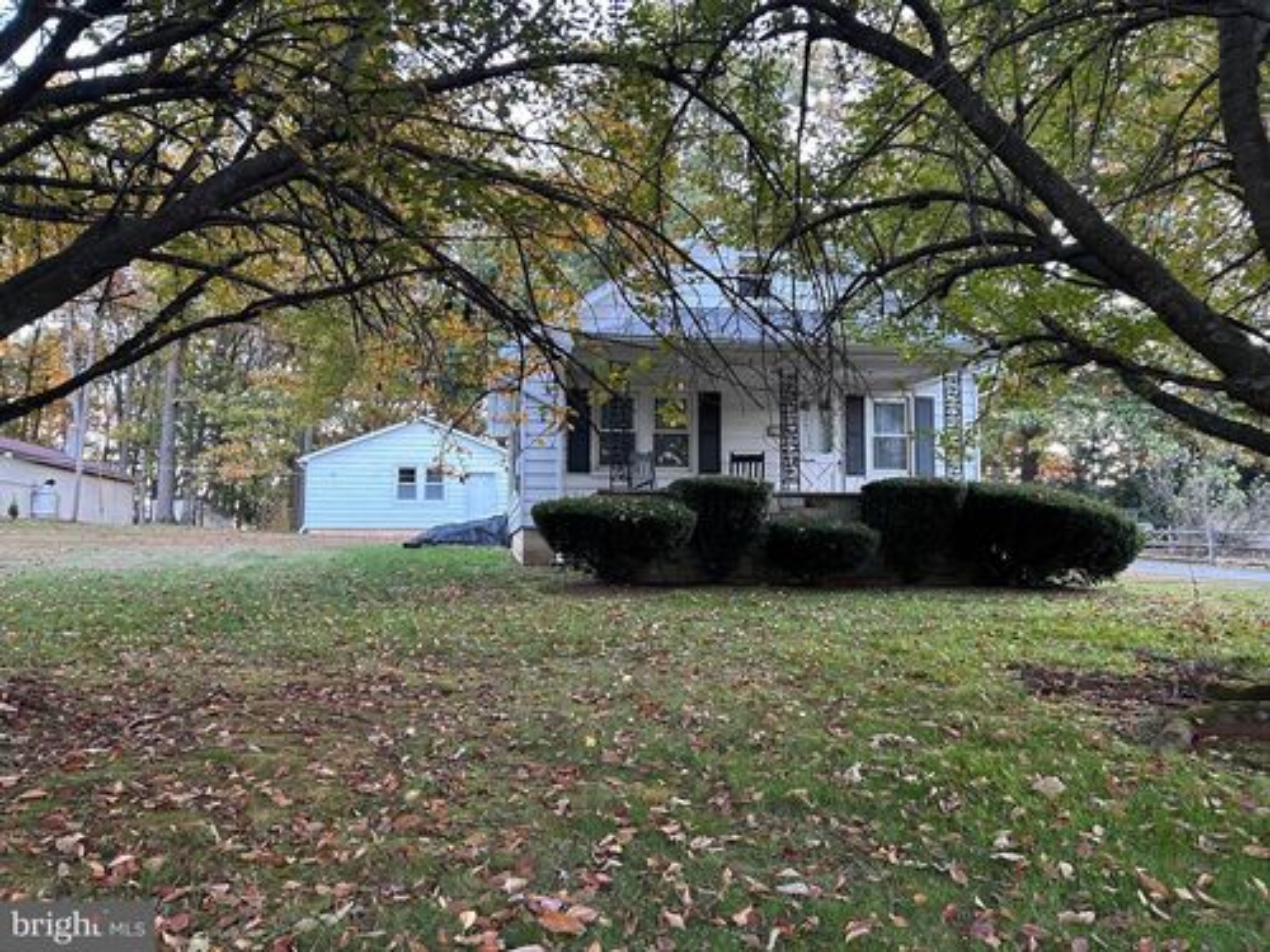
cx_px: 635
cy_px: 476
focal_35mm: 26
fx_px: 954
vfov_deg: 53.1
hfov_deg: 67.3
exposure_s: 1/64
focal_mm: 5.7
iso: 125
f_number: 1.5
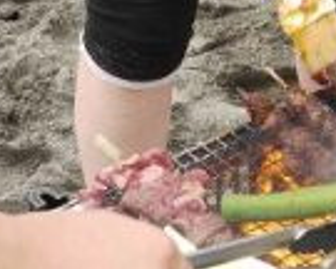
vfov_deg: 9.5
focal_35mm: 163
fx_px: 1621
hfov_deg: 11.4
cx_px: 473
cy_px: 138
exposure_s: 1/125
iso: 100
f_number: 5.6
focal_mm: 23
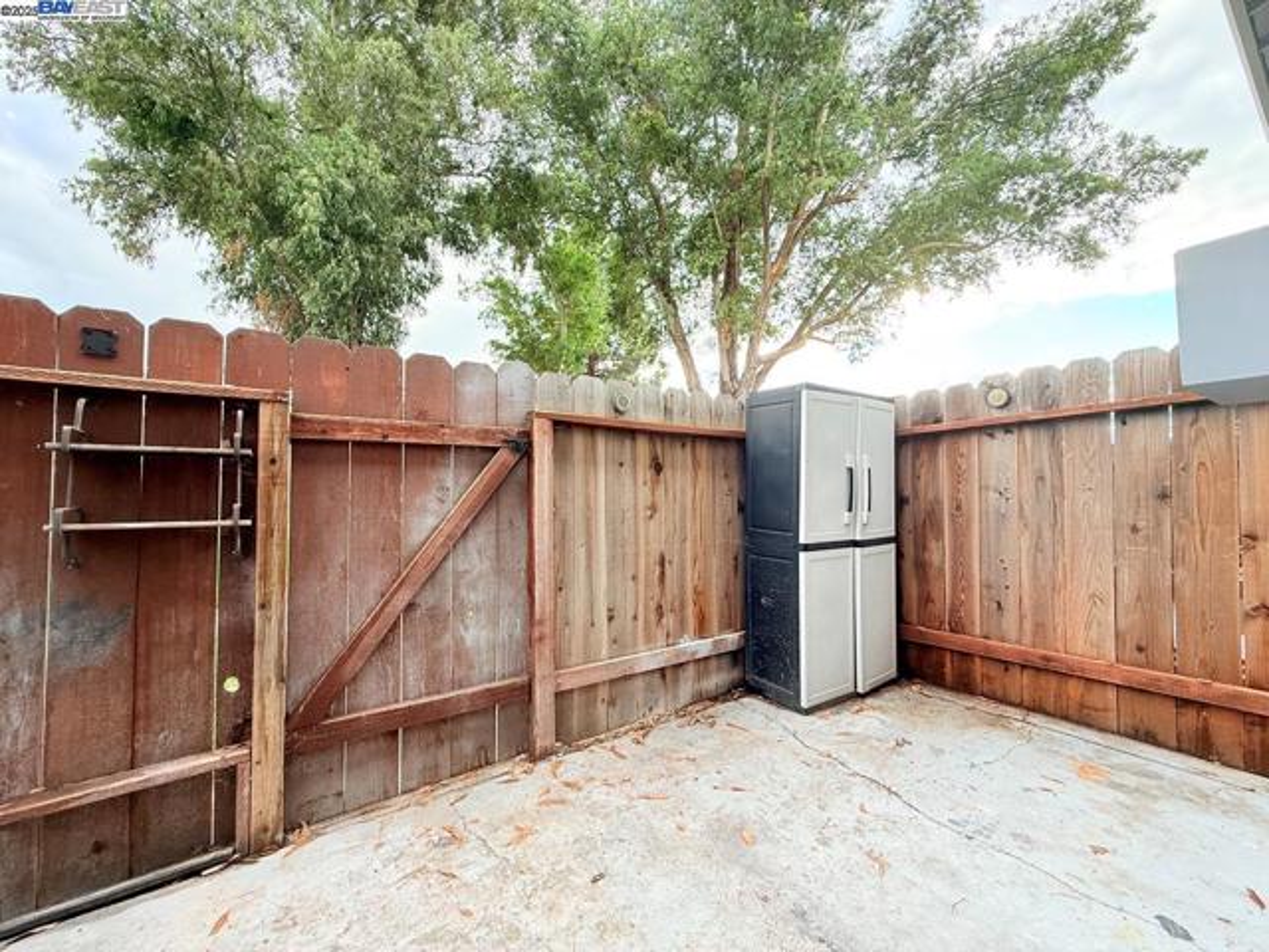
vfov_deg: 85.7
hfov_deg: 102.1
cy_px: 476
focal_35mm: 14
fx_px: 513
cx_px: 634
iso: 64
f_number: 2.2
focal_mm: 2.22
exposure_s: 1/130
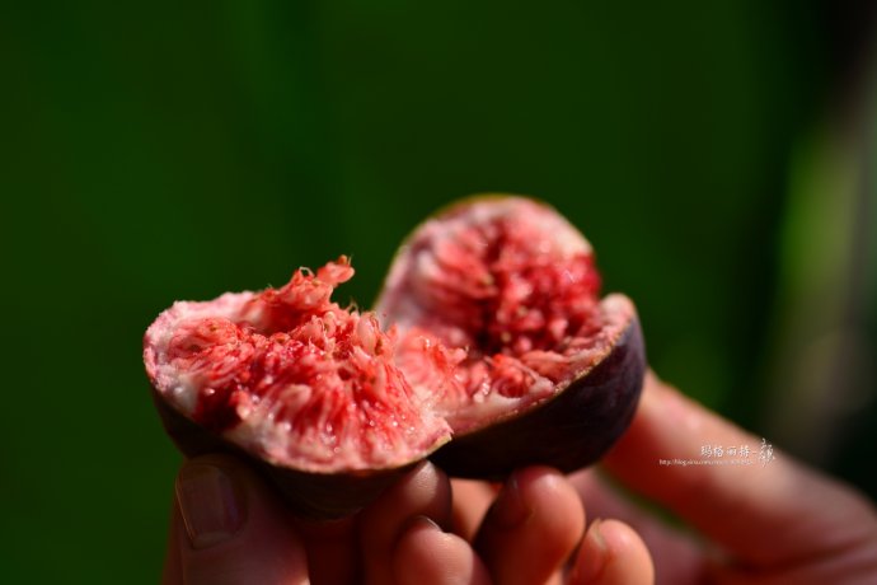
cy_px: 292
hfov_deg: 19.5
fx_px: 2558
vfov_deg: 13.0
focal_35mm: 105
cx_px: 438
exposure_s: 1/2000
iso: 200
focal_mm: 105
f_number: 4.5
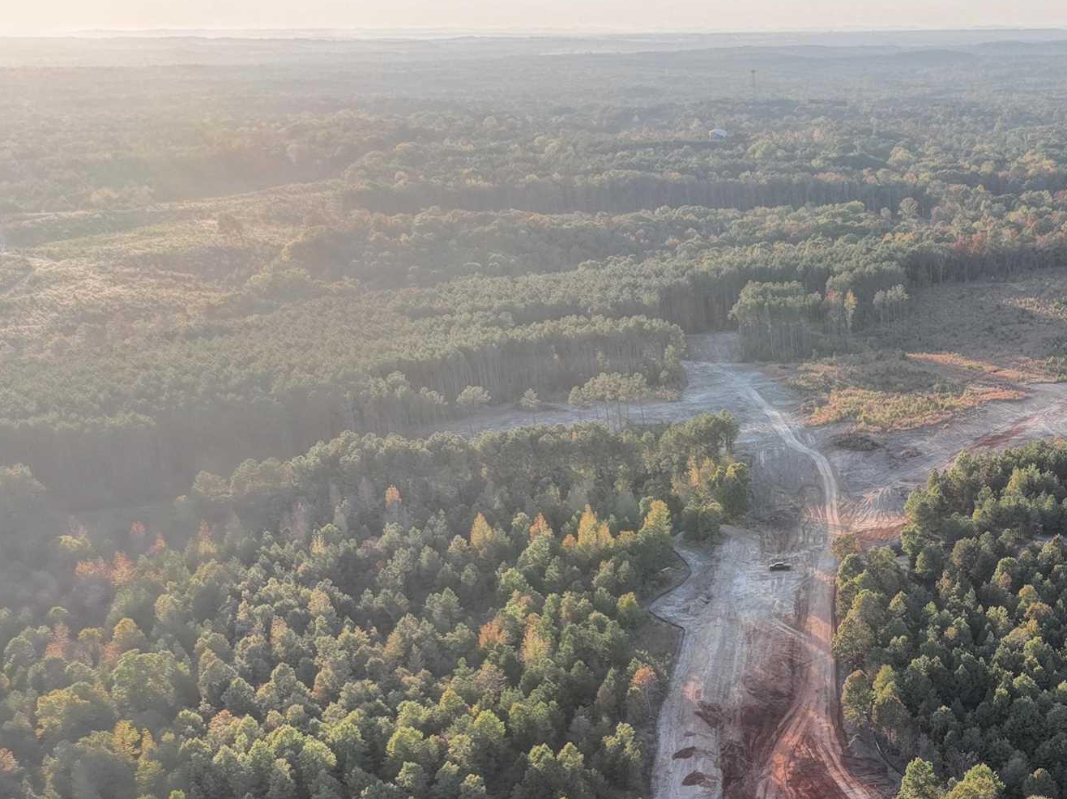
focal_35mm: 56
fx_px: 1725
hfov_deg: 32.1
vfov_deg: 25.0
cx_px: 1031
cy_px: 779
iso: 400
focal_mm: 12.29
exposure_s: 1/1000
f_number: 2.8
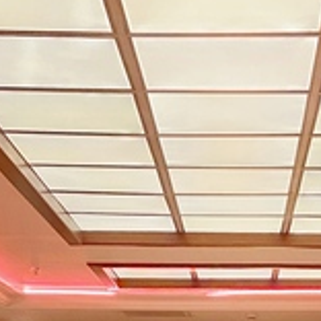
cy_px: 722
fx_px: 1186
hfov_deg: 15.3
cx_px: 249
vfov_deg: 12.7
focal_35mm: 113
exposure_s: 1/49
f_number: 1.8
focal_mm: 4.25
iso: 320
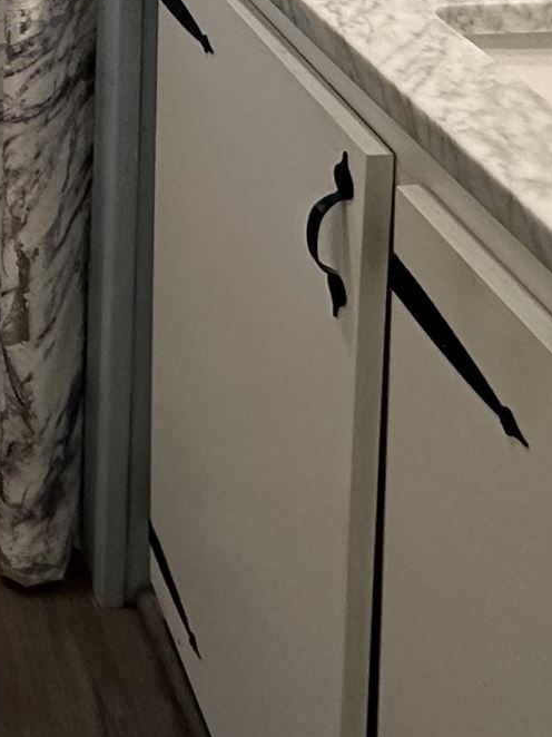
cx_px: -335
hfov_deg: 19.1
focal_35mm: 65
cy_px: -391
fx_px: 1383
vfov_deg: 23.4
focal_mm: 2.22
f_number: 2.2
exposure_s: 1/120
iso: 200
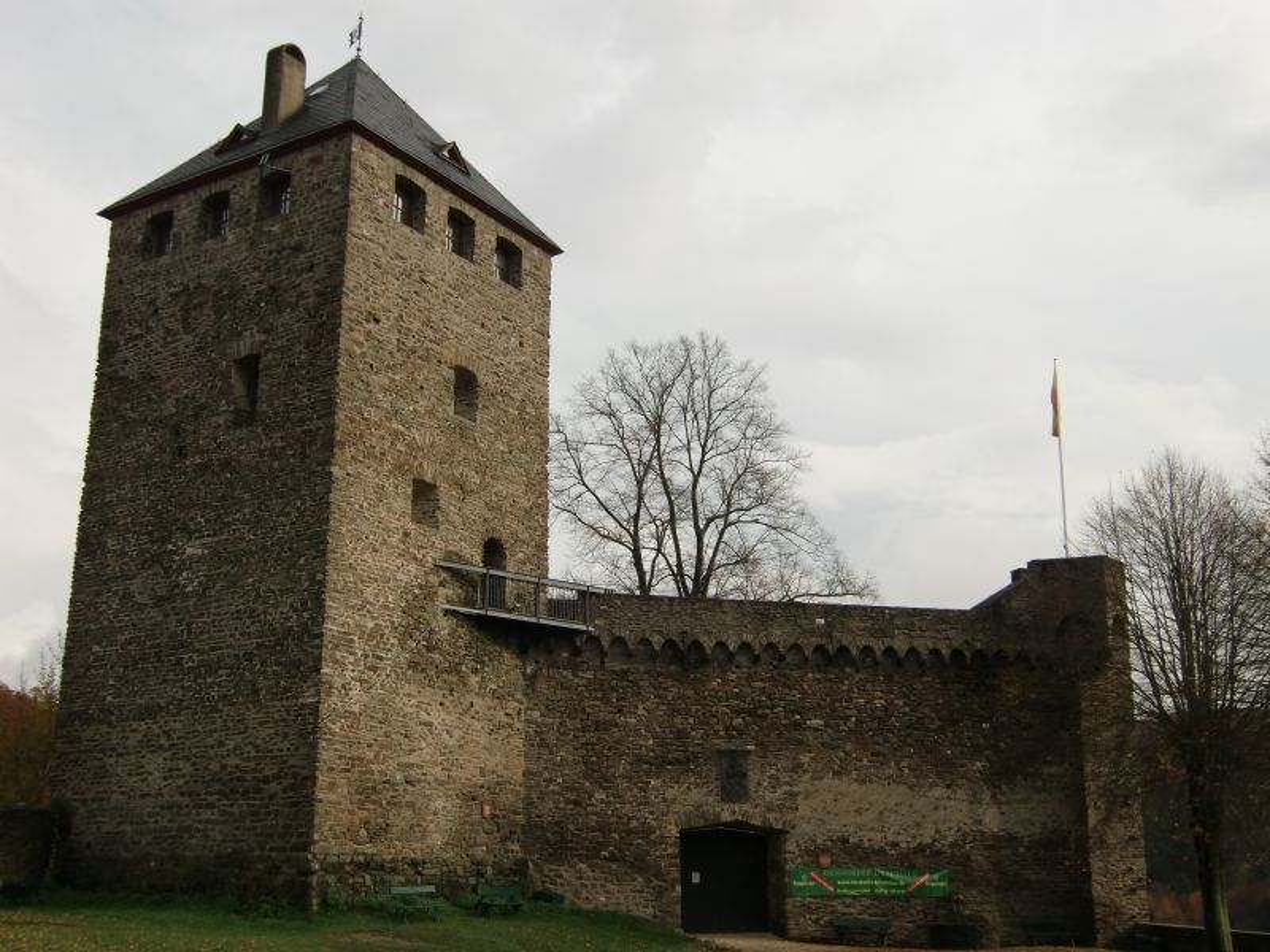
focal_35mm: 40
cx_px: 635
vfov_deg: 36.0
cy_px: 476
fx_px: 1468
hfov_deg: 46.8
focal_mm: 7.1
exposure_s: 1/500
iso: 64
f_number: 3.8
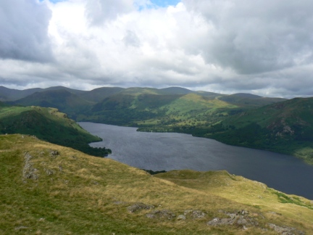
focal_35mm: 36
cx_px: 156
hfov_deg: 51.4
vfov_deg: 39.7
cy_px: 118
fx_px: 326
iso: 80
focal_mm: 6
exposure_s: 1/400
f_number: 6.3
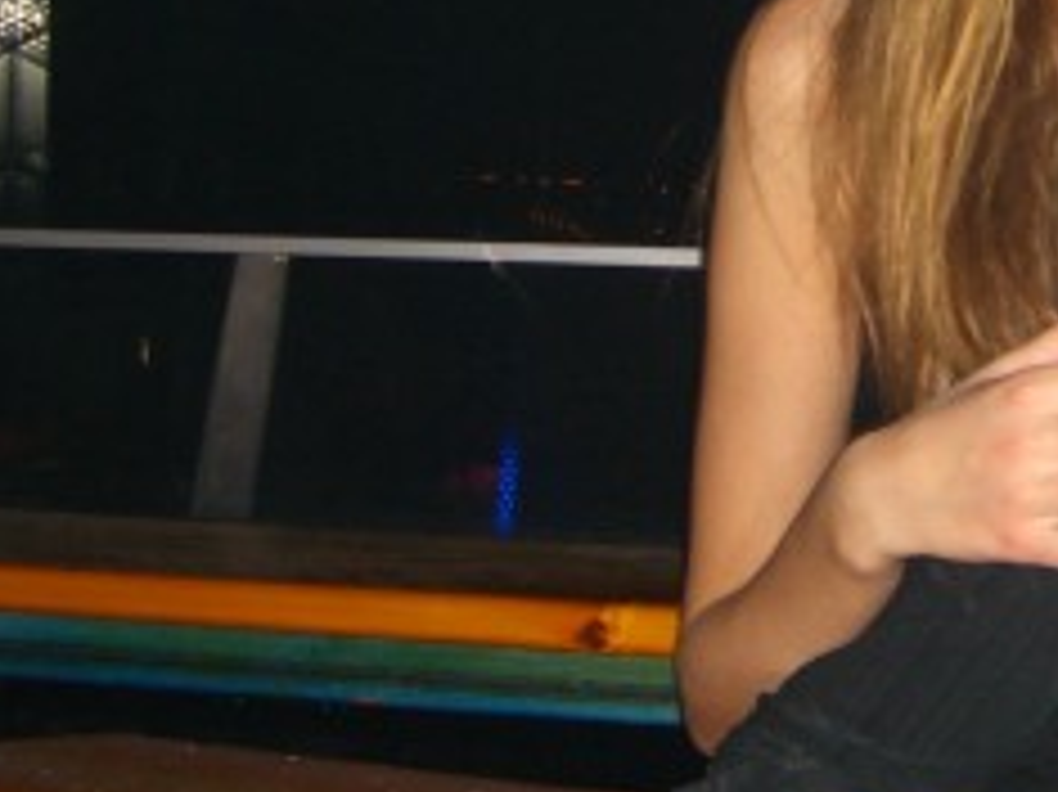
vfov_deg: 15.1
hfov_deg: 19.9
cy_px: 126
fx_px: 2963
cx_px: 905
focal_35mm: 97
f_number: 2.8
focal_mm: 7.9
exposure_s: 1/60
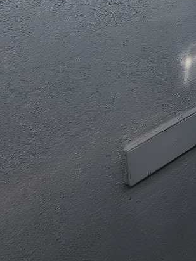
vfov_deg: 28.2
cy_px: -19
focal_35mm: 63
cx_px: 210
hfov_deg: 22.1
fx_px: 476
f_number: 1.8
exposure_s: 1/203
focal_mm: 3.99
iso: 20
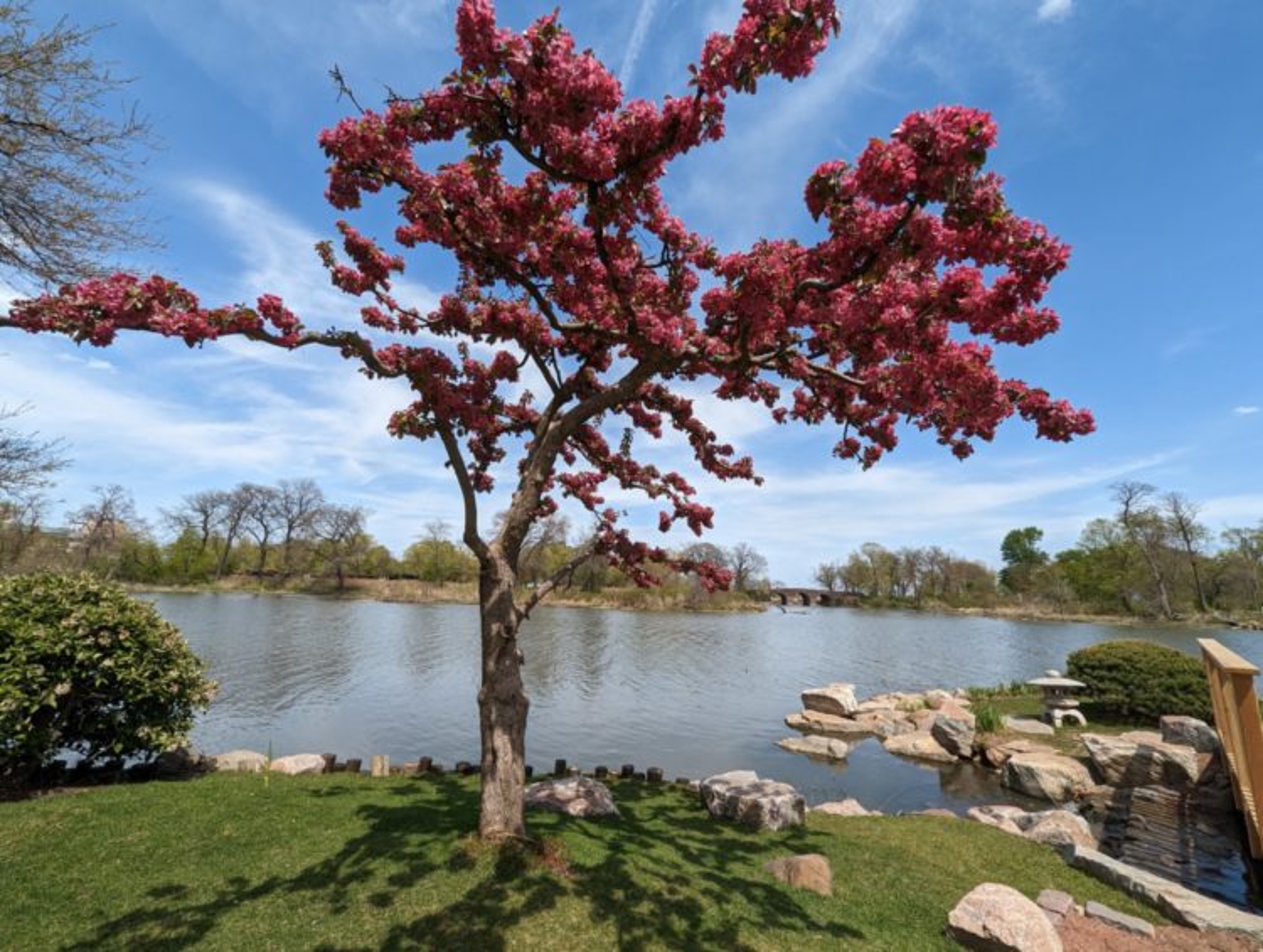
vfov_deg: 90.1
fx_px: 475
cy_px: 476
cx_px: 632
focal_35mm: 13
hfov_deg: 106.1
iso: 50
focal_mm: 1.95
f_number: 2.2
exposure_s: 1/1387
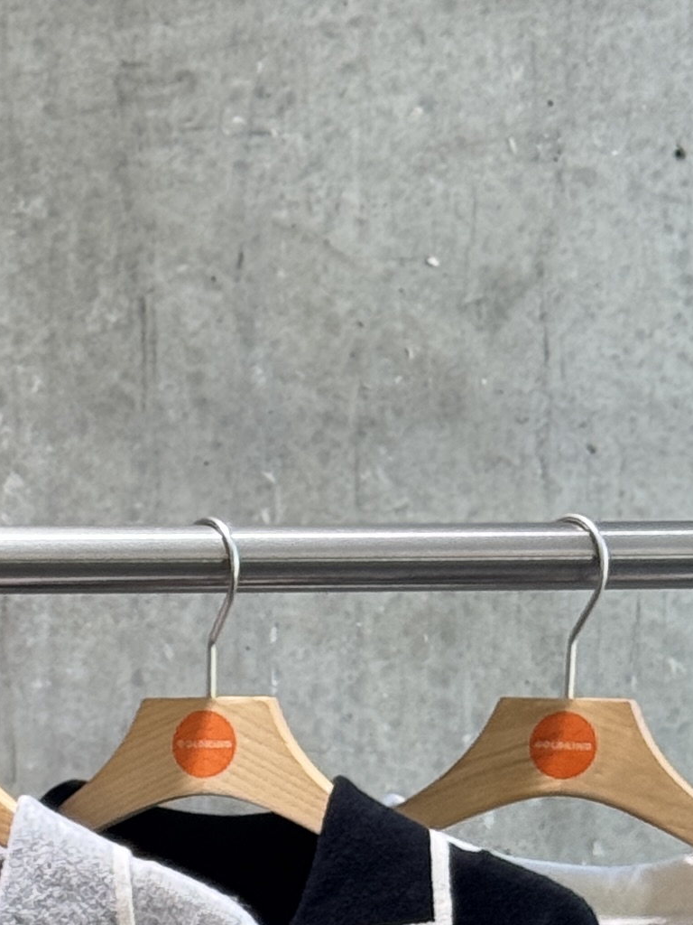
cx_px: -157
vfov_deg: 10.1
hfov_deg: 7.8
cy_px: 1402
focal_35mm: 189
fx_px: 5045
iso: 100
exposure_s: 1/100
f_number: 1.78
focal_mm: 6.76
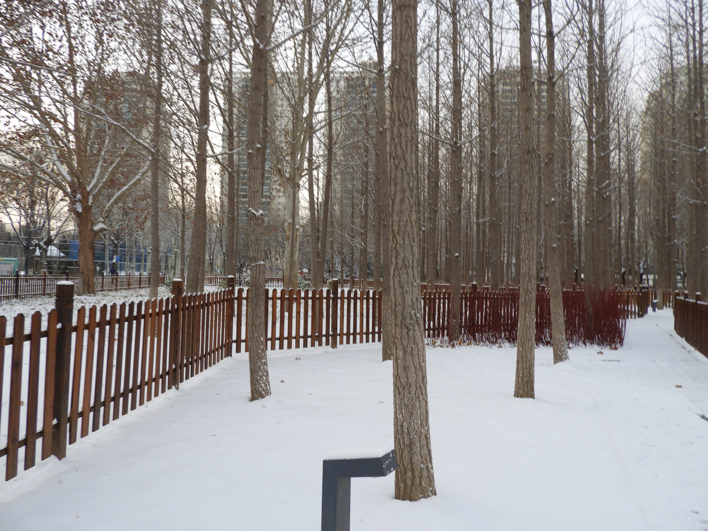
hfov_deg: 71.6
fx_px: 491
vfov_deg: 56.8
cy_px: 266
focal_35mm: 24
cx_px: 354
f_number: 3.3
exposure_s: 1/100
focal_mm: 4.3
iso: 100
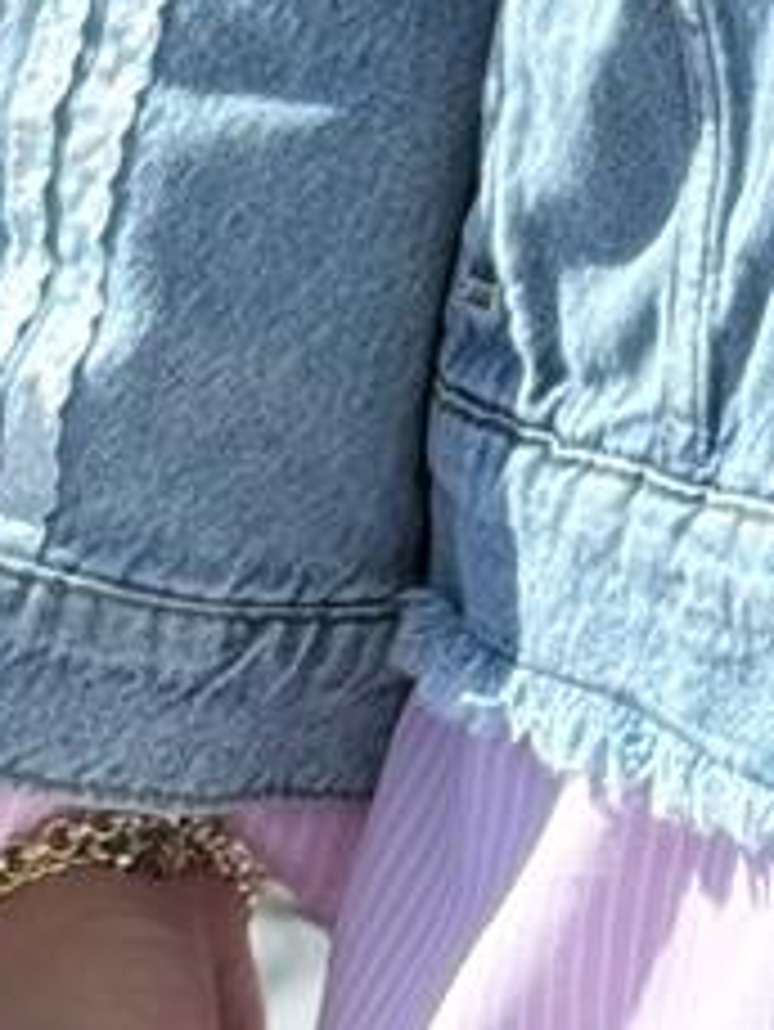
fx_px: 8310
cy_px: -794
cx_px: 1544
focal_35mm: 279
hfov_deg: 5.2
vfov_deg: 6.9
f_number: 1.78
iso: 64
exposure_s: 1/939
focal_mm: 6.76
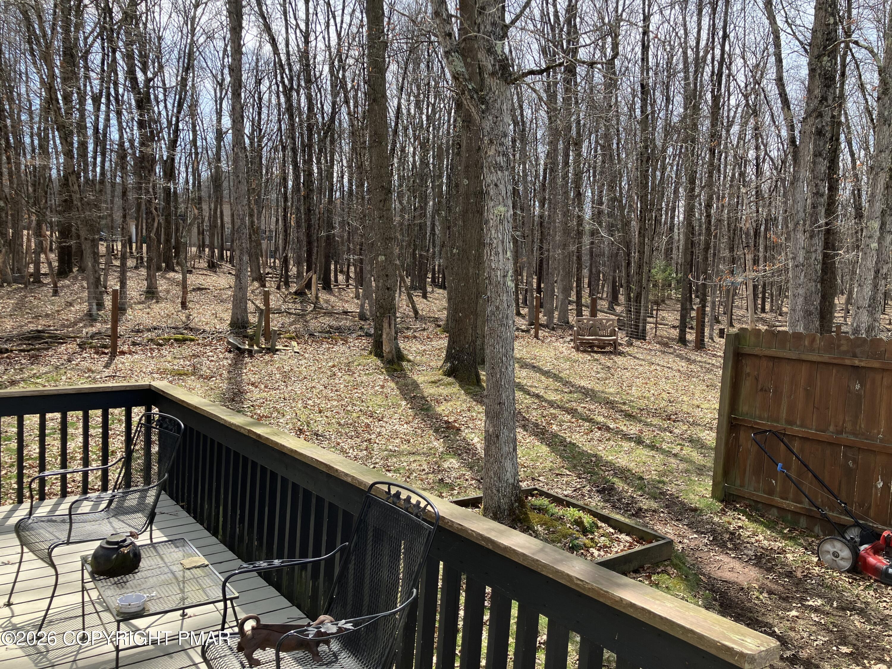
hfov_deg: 63.4
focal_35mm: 28
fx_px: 722
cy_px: 334
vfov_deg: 49.7
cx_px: 446
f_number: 1.8
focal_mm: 3.99
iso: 32
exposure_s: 1/631
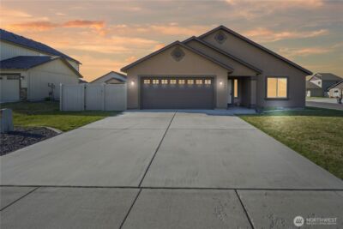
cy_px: 114
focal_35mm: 16
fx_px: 152
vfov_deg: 73.8
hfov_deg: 96.7
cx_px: 172
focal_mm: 16
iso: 250
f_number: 8
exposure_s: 1/250
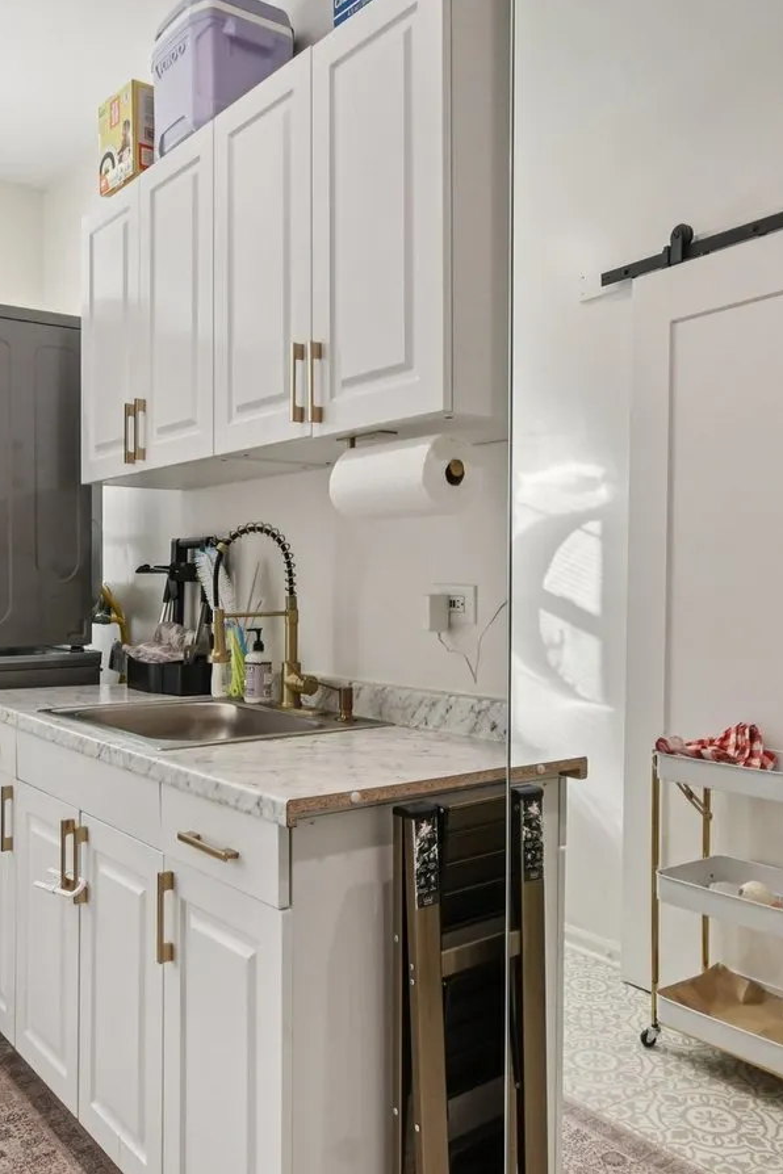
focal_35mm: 30
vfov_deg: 62.1
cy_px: 570
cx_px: 349
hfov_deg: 43.7
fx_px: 976
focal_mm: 11
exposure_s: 1/80
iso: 400
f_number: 8
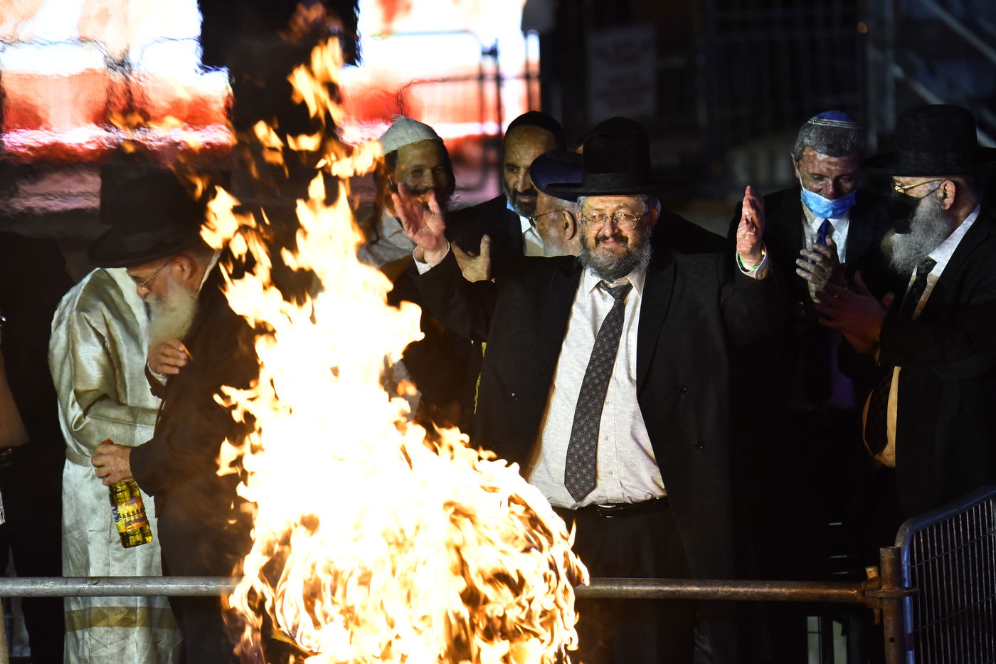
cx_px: 498
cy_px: 332
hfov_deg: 6.9
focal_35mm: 300
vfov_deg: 4.6
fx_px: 8298
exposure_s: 1/200
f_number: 5.6
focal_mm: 300
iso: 2500
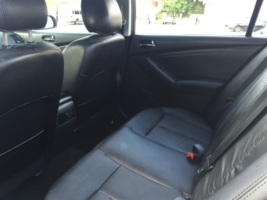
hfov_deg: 53.9
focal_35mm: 34
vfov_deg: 41.7
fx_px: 262
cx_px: 119
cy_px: 115
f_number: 2.2
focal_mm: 4.15
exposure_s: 1/30
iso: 32
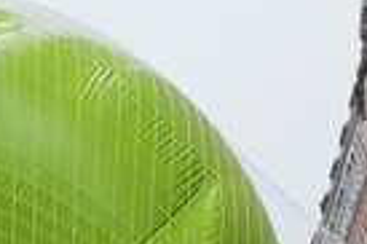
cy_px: 800
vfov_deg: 5.3
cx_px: -402
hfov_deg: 8.2
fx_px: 2434
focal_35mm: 239
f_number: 6.3
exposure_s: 1/800
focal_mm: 32
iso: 5000
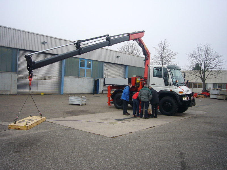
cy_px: 85
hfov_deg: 56.8
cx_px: 114
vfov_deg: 44.2
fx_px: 210
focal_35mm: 32
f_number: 2.9
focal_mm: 5.2
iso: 80
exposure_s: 1/50
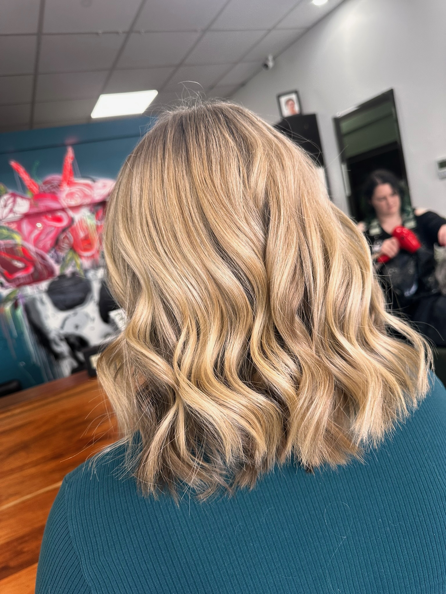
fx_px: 412
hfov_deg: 56.8
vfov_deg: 71.6
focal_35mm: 24
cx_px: 223
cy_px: 297
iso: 125
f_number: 1.78
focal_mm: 6.86
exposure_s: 1/100
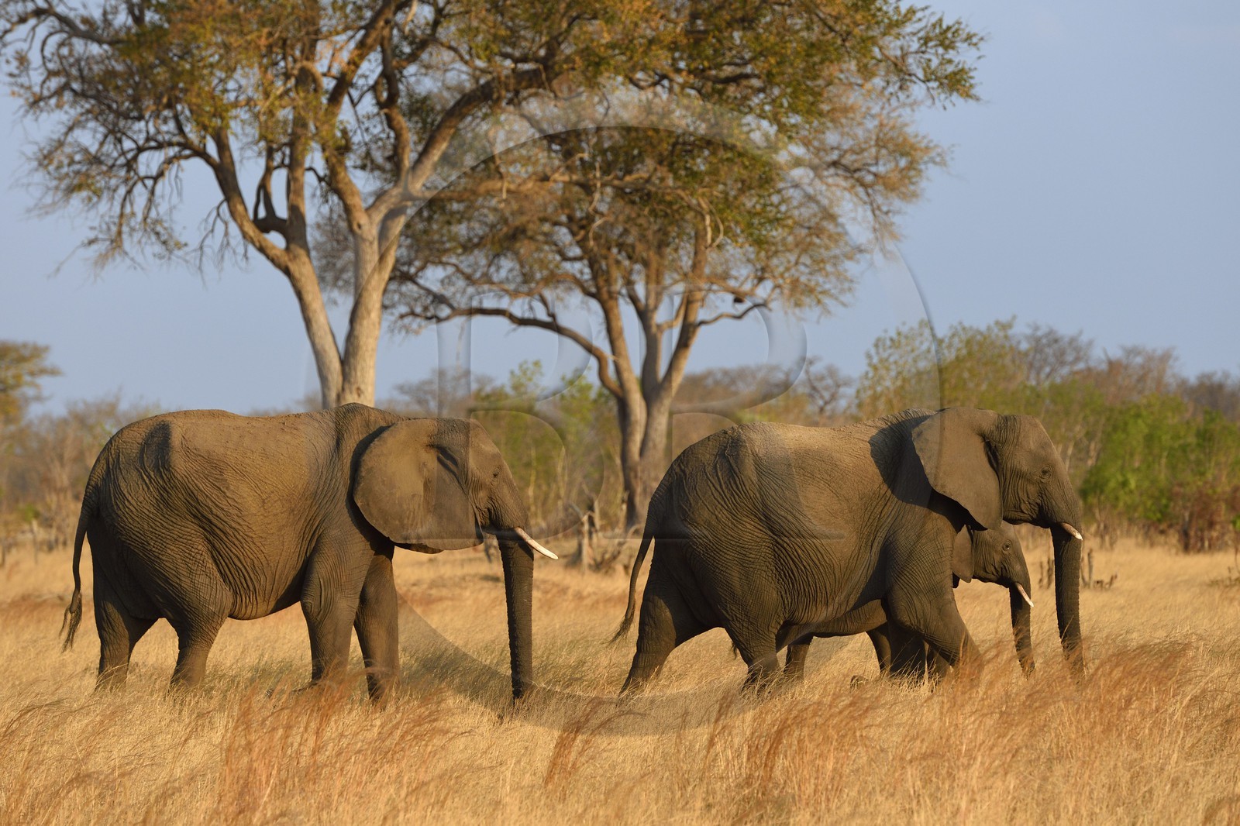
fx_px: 8953
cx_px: 620
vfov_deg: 5.3
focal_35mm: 260
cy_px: 413
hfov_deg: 7.9
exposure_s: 1/1000
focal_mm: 260
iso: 800
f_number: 7.1
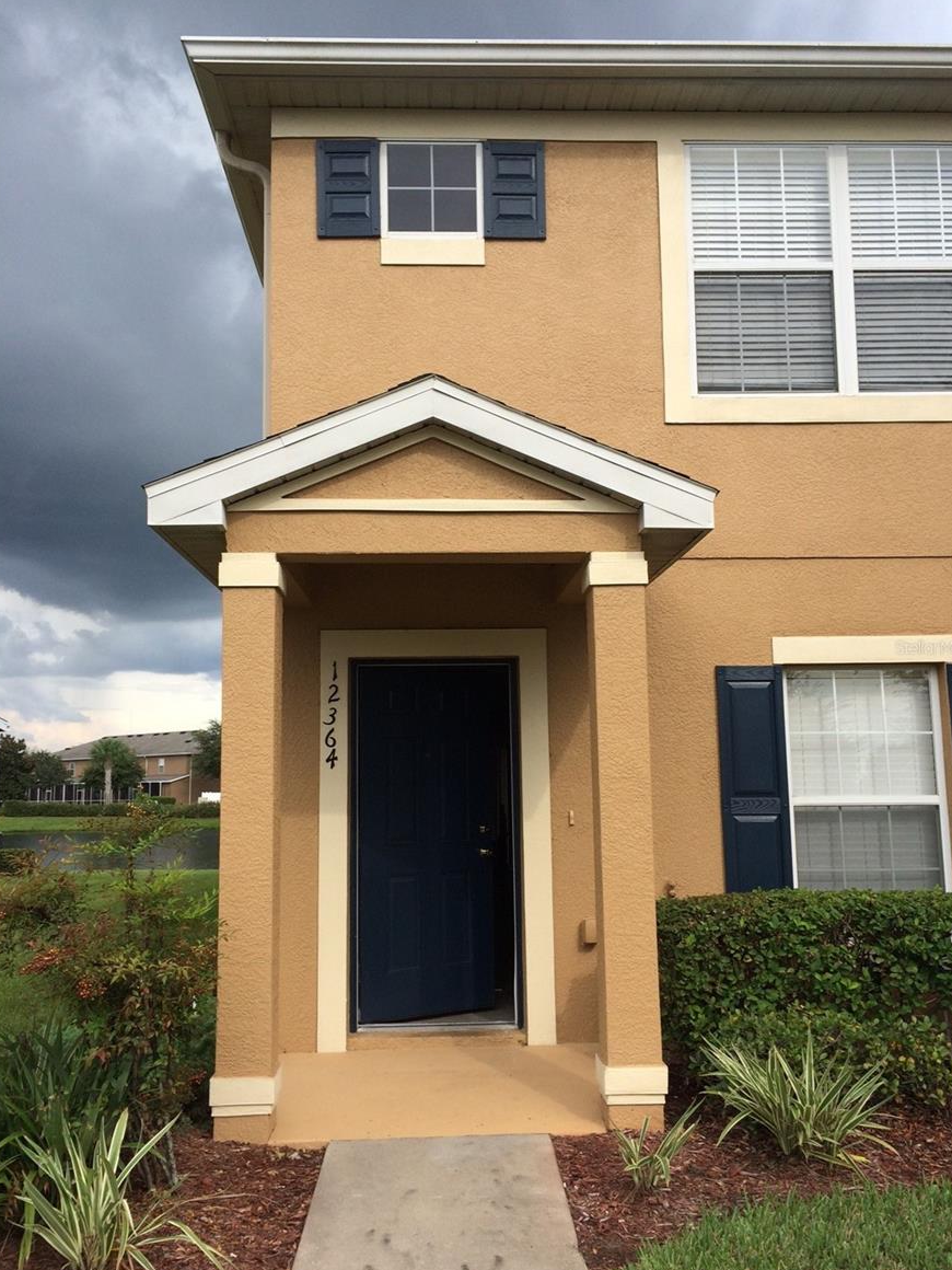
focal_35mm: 30
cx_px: 480
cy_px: 647
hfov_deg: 46.8
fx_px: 1100
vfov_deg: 60.0
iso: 32
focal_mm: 4.15
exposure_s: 1/1026
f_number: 2.2
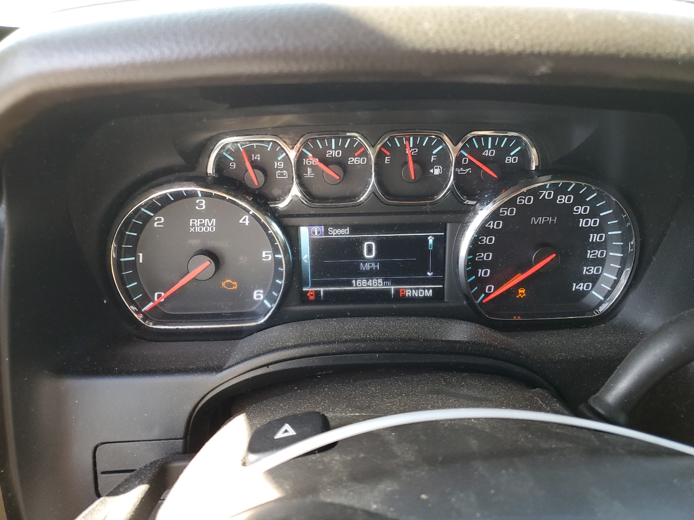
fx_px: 521
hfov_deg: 67.3
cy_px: 260
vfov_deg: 53.1
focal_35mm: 26
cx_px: 347
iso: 79
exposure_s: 1/120
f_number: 1.5
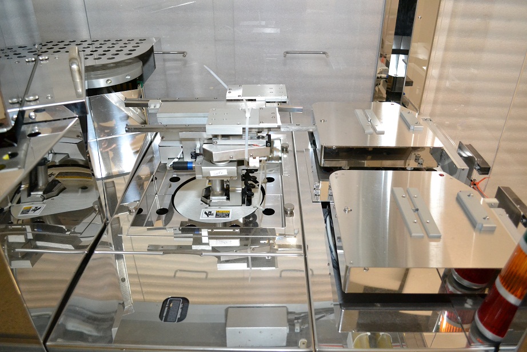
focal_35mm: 27
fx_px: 395
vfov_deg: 47.9
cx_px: 264
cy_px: 176
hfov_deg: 67.4
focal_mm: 18
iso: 2500
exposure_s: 1/60
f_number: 3.5
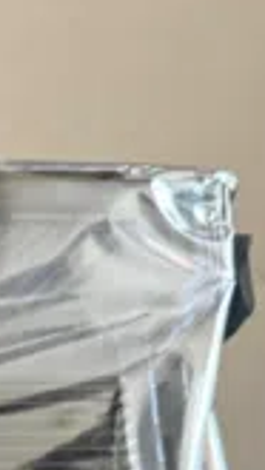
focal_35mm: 114
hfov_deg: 9.4
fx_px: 1422
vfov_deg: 15.7
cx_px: -382
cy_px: 872
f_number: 1.78
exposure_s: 1/55
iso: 800
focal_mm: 6.76
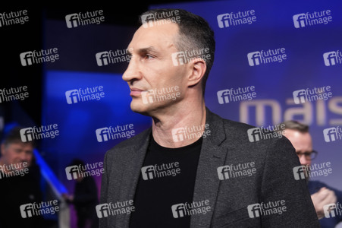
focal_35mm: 45
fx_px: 427
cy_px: 114
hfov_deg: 43.6
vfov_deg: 29.8
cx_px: 171
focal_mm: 30
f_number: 2.2
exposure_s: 1/125
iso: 640
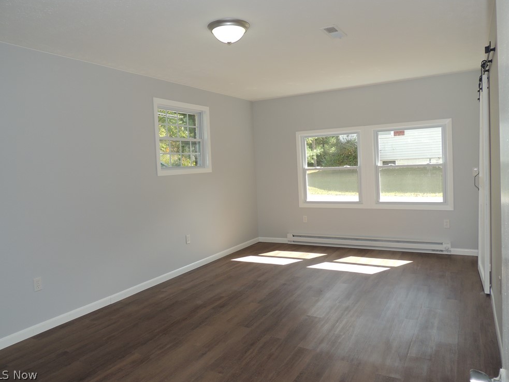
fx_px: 368
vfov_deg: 54.9
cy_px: 185
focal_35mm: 25
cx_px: 249
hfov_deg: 69.4
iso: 100
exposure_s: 1/125
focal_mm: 4.3
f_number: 3
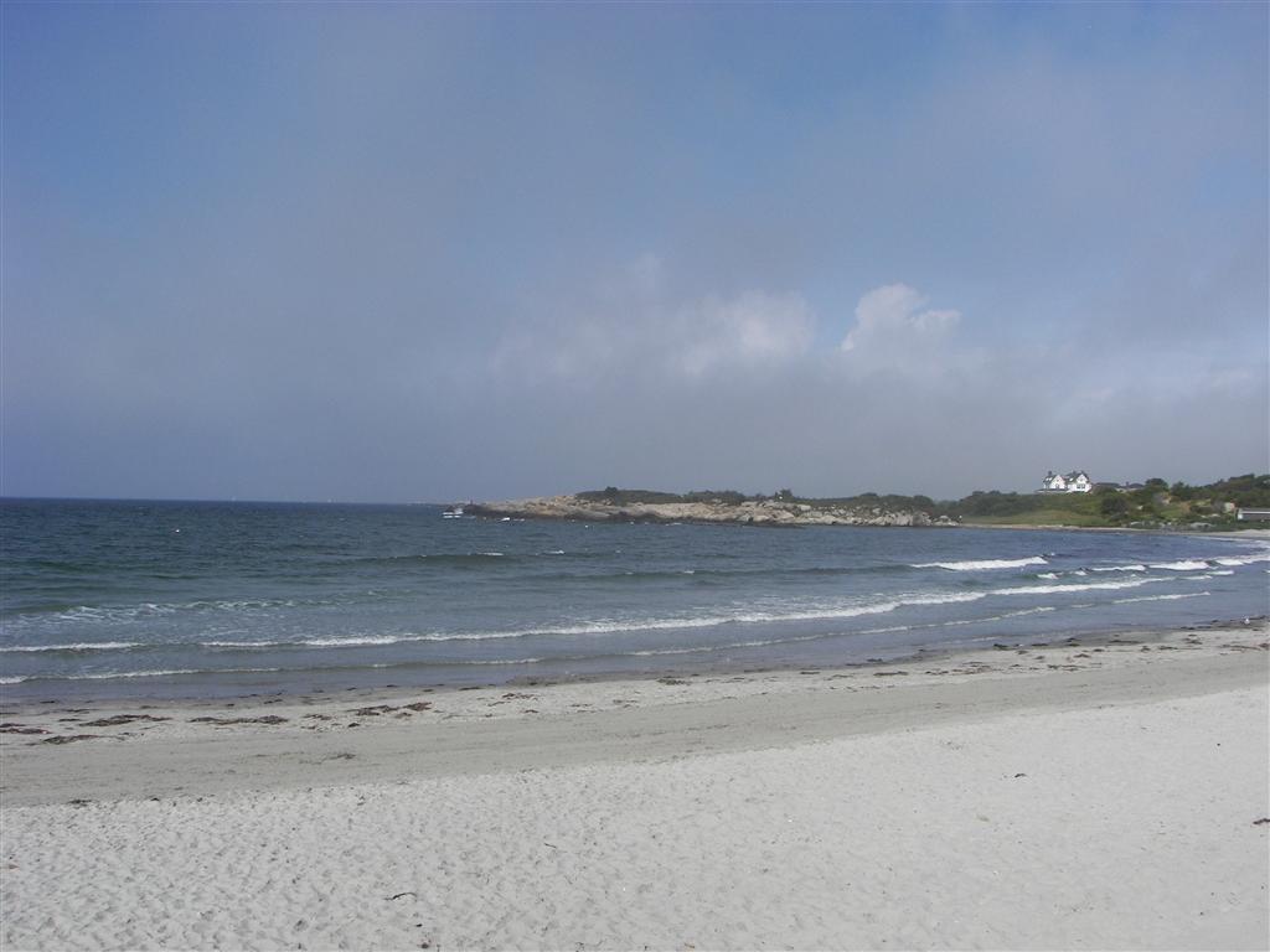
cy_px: 476
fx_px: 1321
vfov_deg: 39.7
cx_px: 635
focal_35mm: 36
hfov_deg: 51.4
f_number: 5.6
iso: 64
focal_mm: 6
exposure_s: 1/640
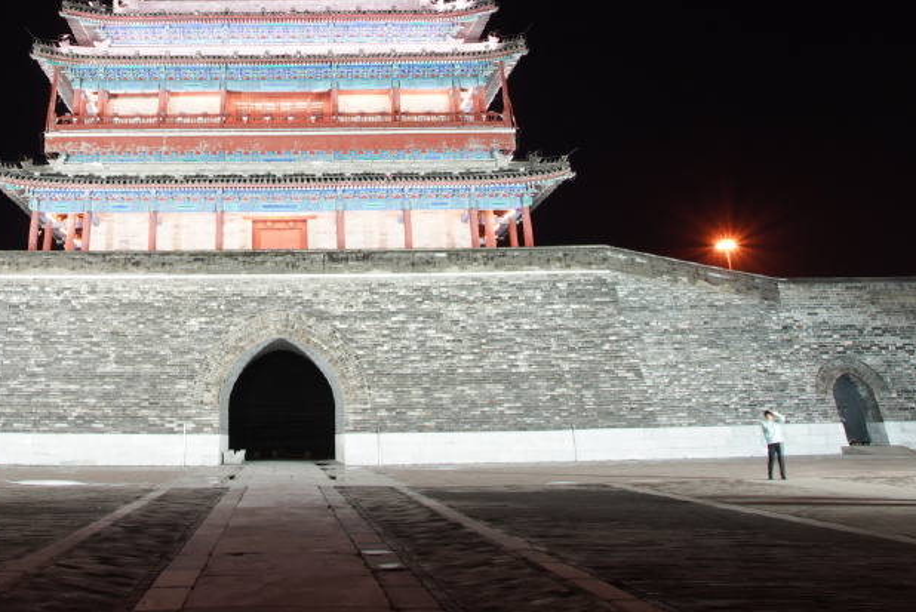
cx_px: 279
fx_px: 840
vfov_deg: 38.2
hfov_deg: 55.5
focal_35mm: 33
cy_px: 105
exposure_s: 1
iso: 400
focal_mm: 17
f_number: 11
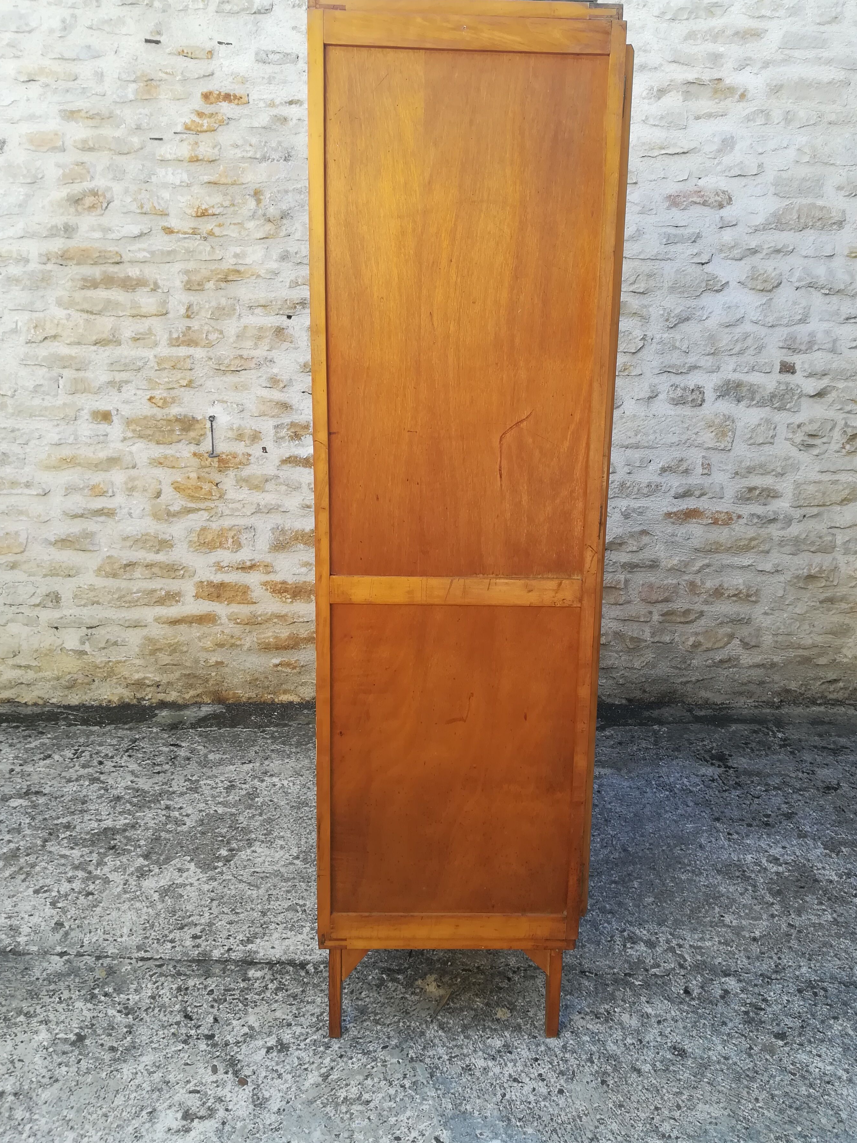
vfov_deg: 61.6
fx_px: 957
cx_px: 469
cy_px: 543
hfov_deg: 48.2
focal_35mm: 29
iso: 50
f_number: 2.2
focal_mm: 3.83
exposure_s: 1/100
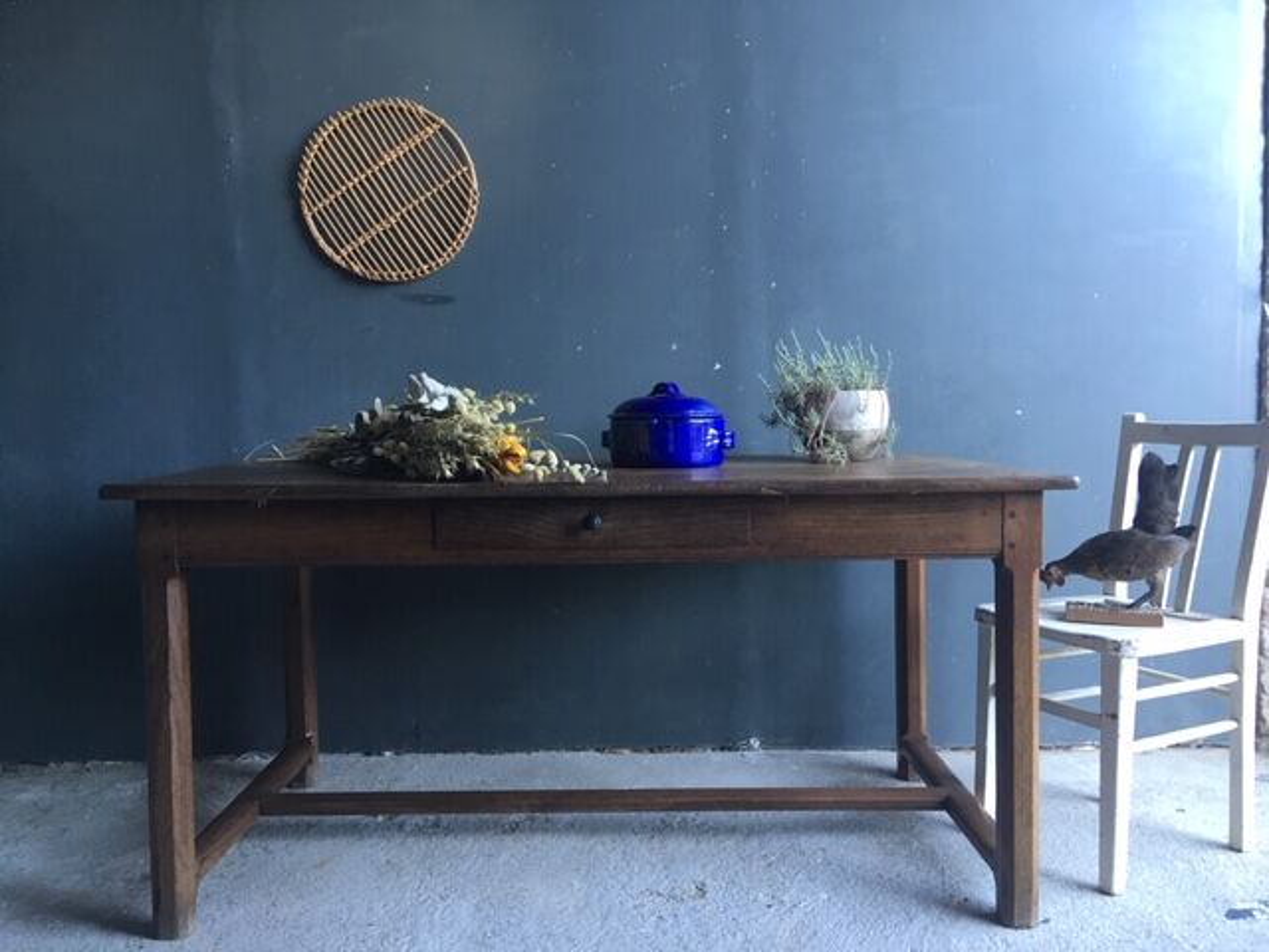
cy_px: 476
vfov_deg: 48.2
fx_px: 1063
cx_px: 634
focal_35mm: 29
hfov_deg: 61.7
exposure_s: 1/33
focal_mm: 4.15
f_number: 2.2
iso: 50
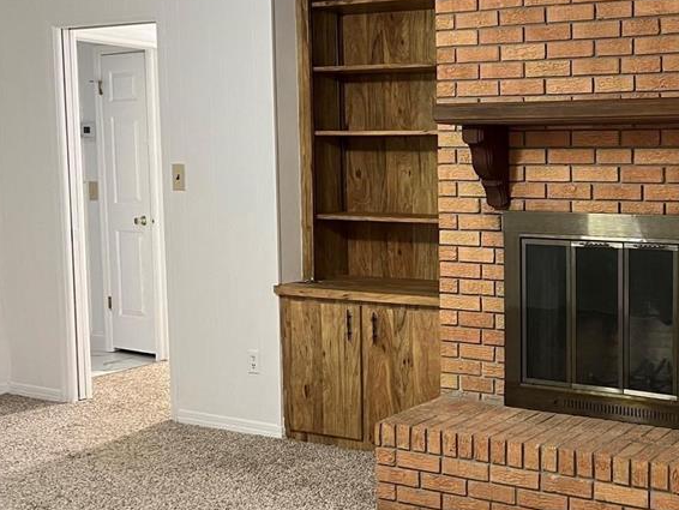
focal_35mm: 47
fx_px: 922
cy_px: 232
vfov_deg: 30.9
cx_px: 602
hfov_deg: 37.9
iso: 400
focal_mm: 5.7
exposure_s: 1/40
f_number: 1.5
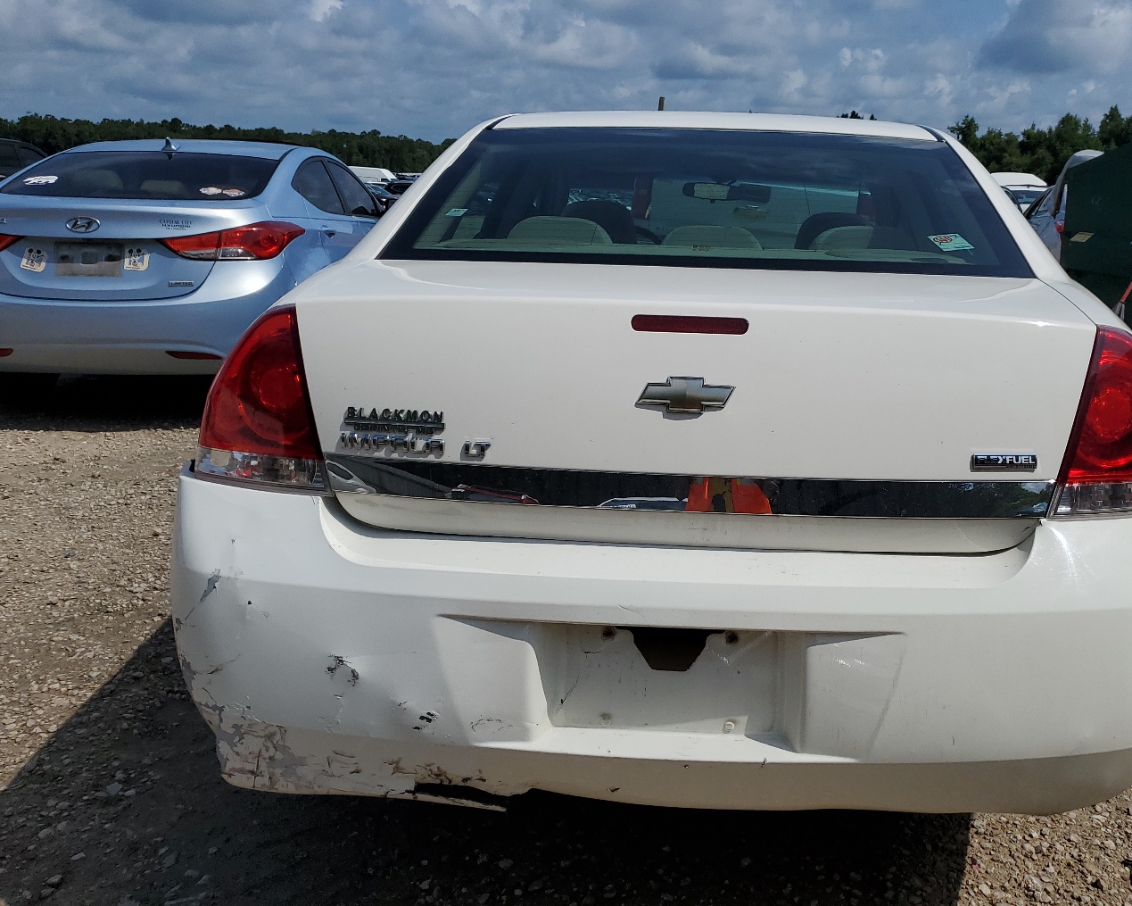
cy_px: 456
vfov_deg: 45.8
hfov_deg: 55.1
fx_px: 1072
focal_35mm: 32
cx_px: 695
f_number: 1.5
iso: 50
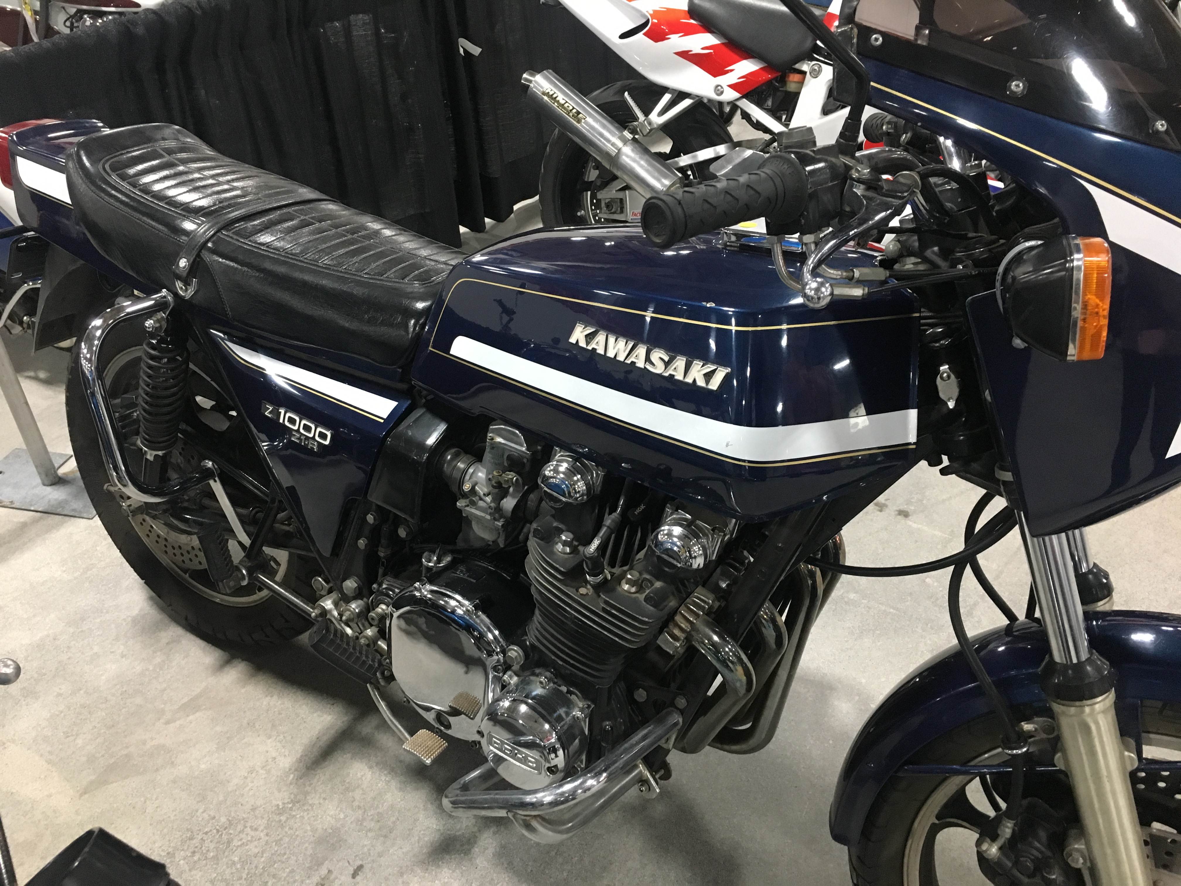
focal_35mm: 29
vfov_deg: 48.2
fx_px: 989
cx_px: 590
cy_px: 443
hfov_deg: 61.7
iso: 200
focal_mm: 4.15
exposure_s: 1/20
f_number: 2.2
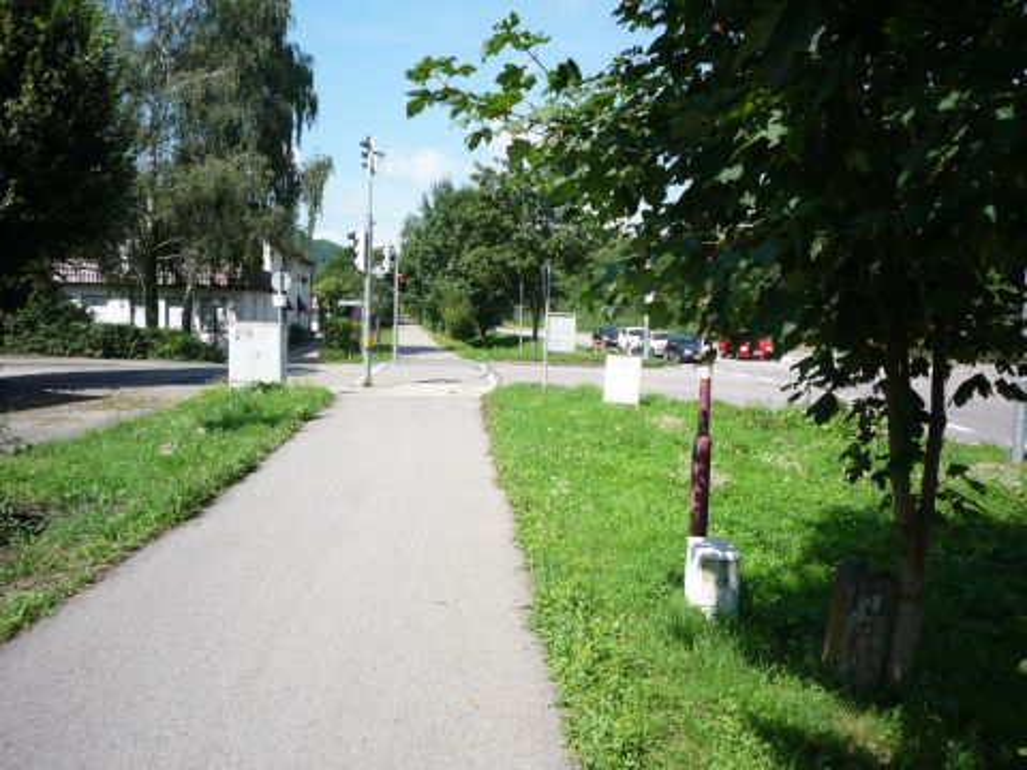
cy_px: 385
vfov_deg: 44.2
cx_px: 514
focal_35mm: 32
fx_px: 949
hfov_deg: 56.8
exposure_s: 1/400
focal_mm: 5.2
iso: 100
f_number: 4
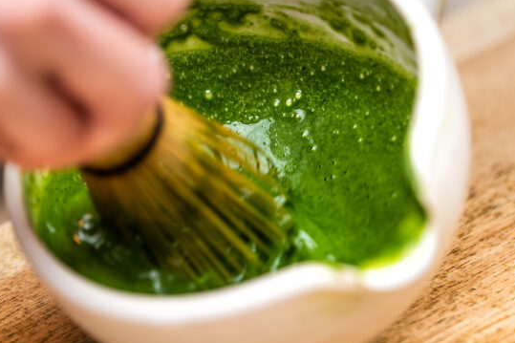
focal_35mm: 285
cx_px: 224
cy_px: 48
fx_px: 4076
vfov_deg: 4.8
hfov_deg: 7.2
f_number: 2.8
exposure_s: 1/320
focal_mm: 150
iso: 90
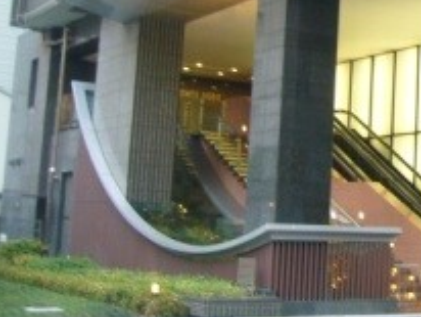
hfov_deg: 24.2
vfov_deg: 19.3
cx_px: 448
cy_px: 82
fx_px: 925
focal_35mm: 76
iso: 125
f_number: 2.8
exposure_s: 1/10
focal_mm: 5.8
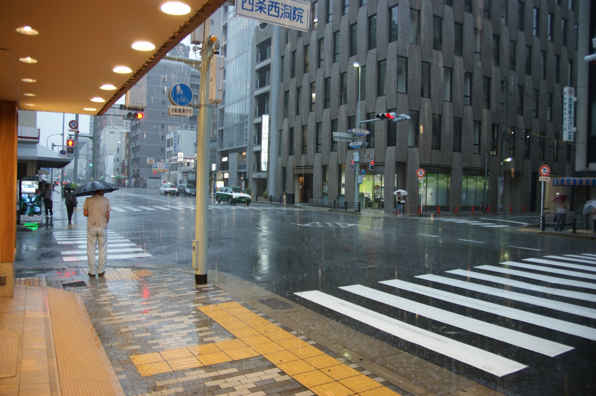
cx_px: 298
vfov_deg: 47.9
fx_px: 447
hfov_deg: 67.4
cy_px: 198
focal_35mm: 27
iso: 160
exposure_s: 1/30
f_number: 3.5
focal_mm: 18
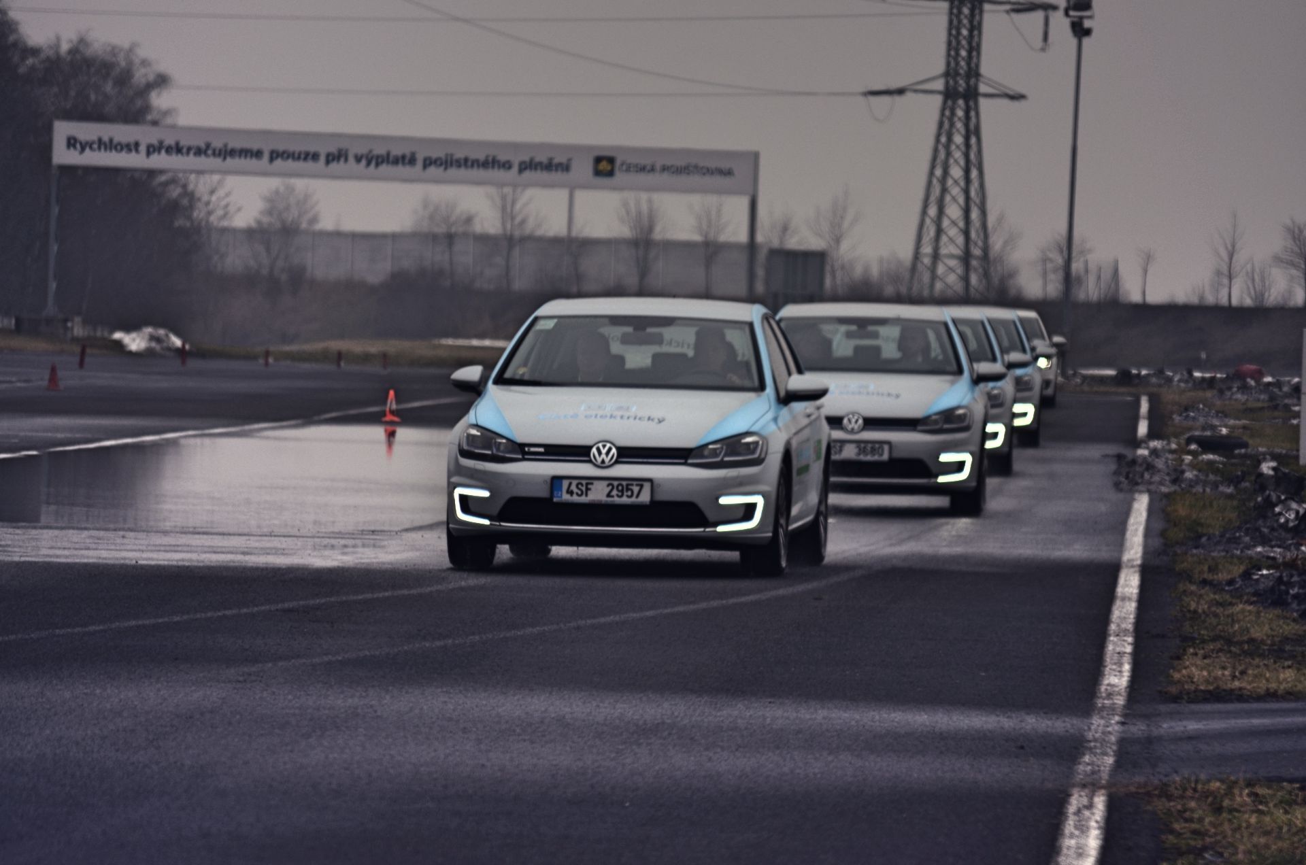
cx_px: 653
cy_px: 432
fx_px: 10862
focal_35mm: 300
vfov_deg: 4.6
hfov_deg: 6.9
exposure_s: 1/400
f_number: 5.6
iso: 200
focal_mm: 200
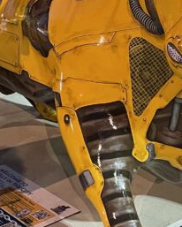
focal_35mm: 101
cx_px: 40
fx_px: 679
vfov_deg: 18.7
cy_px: 22
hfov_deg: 15.2
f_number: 1.6
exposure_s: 1/33
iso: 500
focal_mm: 4.2
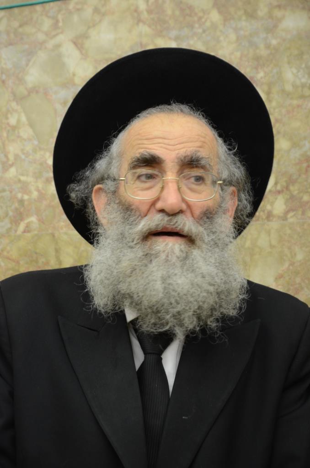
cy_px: 234
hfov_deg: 12.6
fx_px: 1402
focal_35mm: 108
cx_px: 155
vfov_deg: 19.0
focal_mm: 72
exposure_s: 1/100
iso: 1000
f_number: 5.6
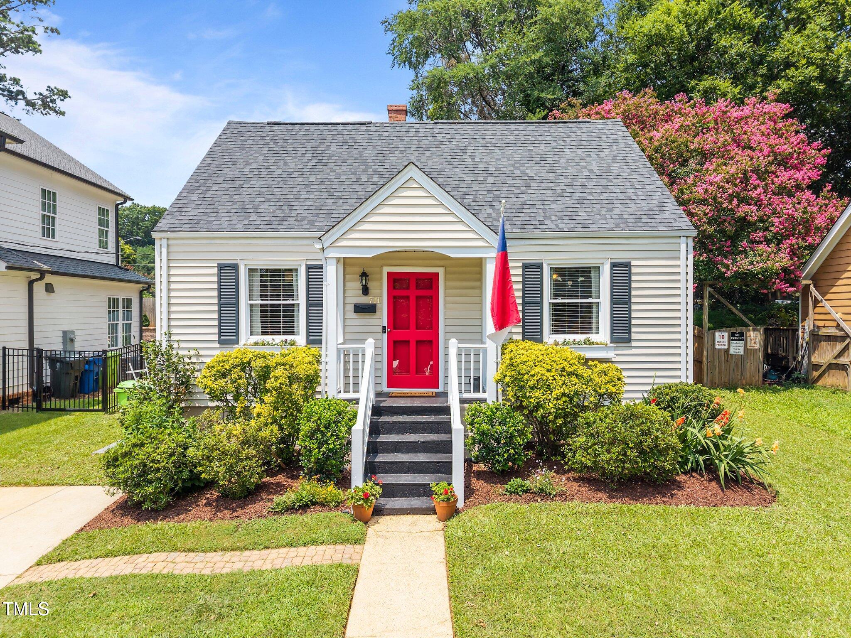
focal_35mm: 24
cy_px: 319
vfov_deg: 56.8
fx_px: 590
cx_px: 426
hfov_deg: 71.6
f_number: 1.8
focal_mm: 8.67
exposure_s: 1/4000
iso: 220
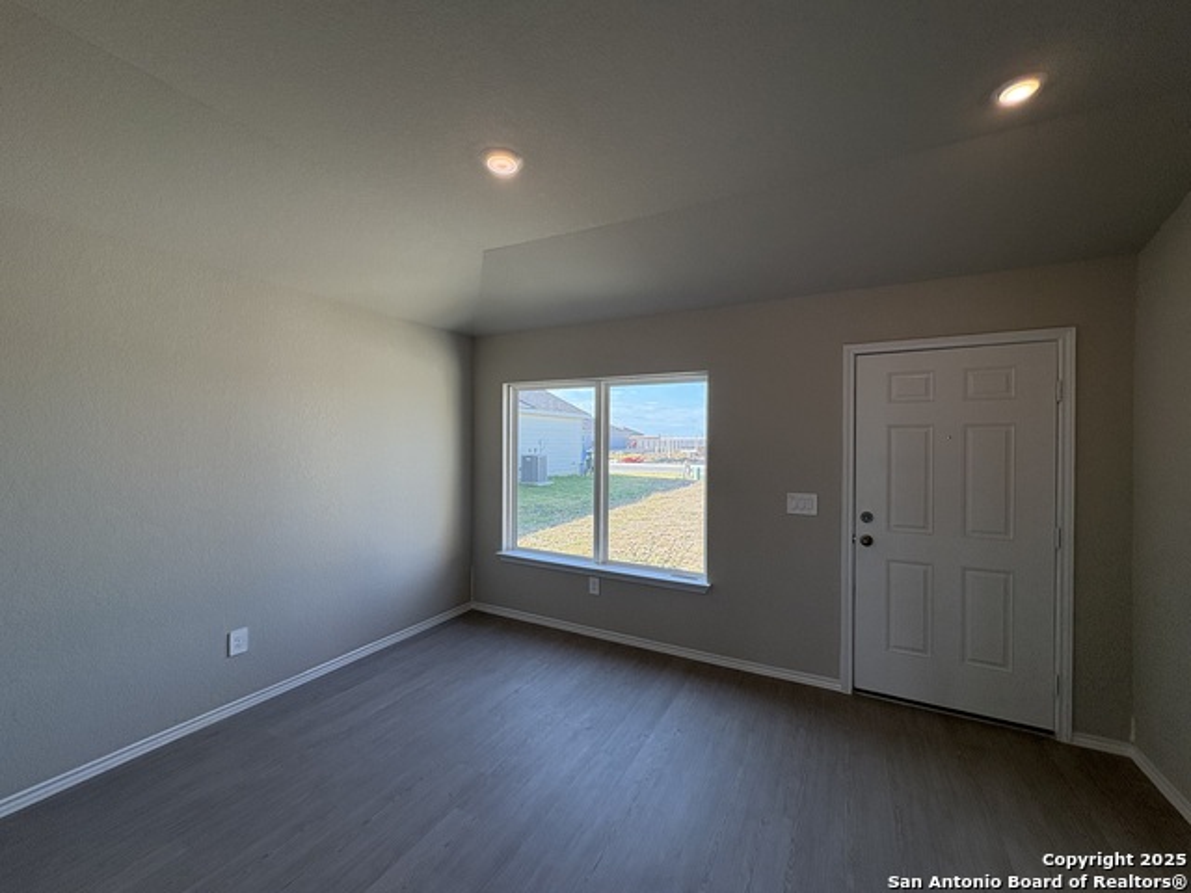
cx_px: 596
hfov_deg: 102.1
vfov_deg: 85.7
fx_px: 482
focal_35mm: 14
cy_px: 446
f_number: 2.2
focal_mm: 2.22
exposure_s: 1/205
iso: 64
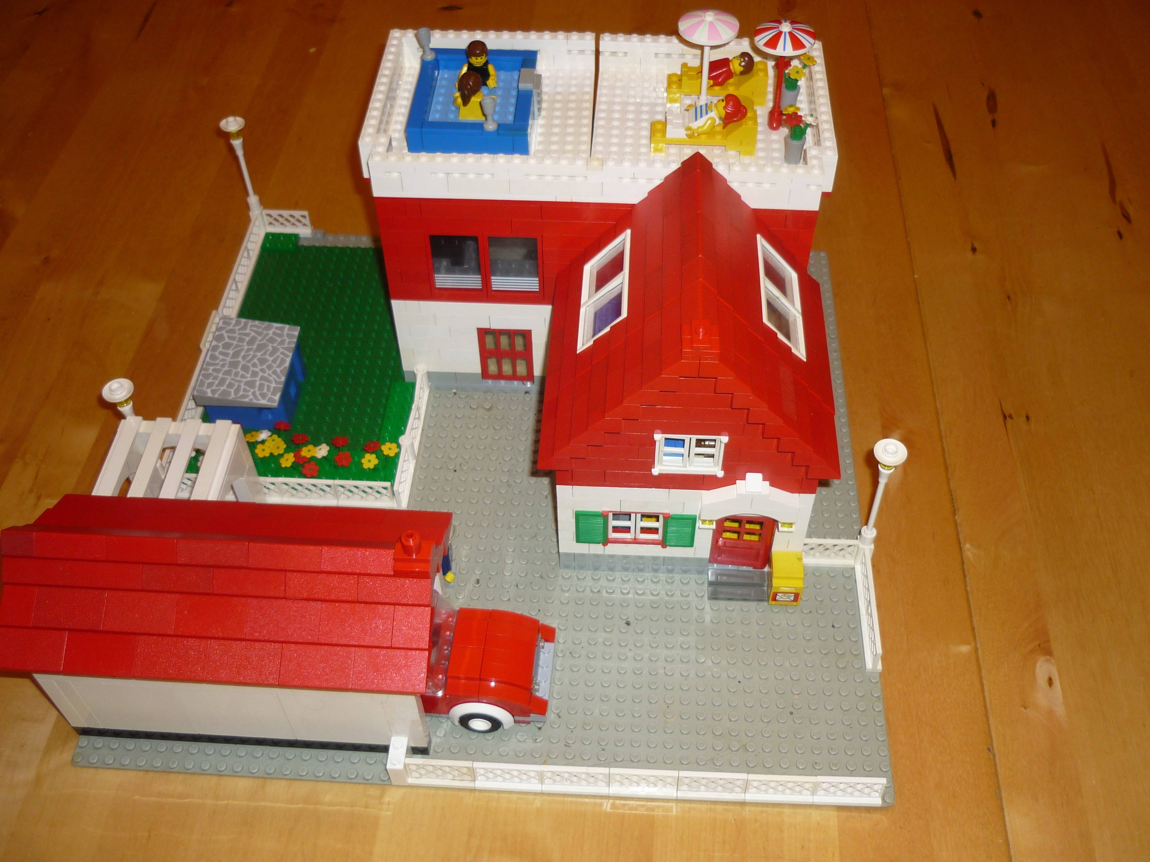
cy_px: 431
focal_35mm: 33
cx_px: 575
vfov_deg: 42.9
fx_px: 1096
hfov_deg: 55.4
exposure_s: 1/30
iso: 100
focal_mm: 5.5
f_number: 2.8
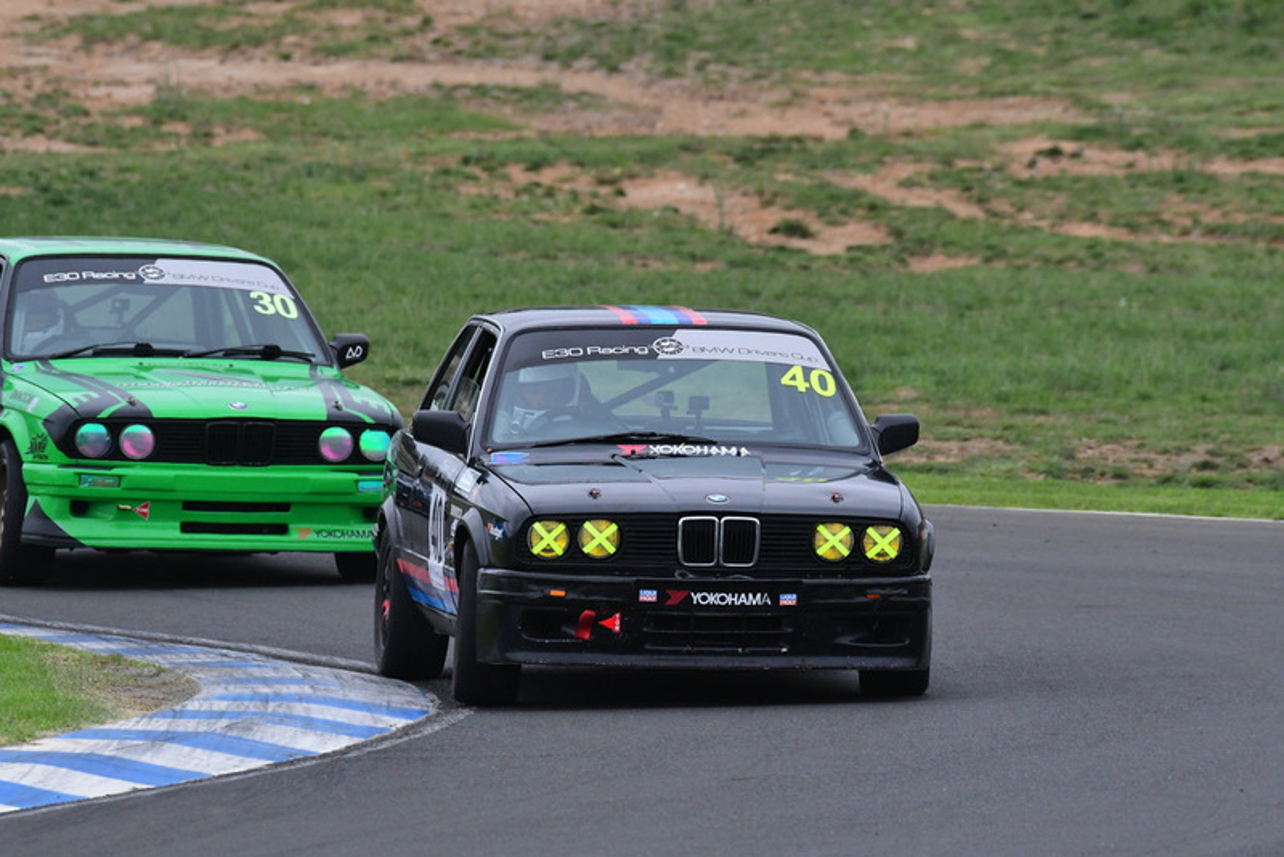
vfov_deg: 2.2
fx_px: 21942
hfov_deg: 3.4
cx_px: 642
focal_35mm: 615
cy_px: 428
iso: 2000
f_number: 9
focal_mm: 410
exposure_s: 1/640
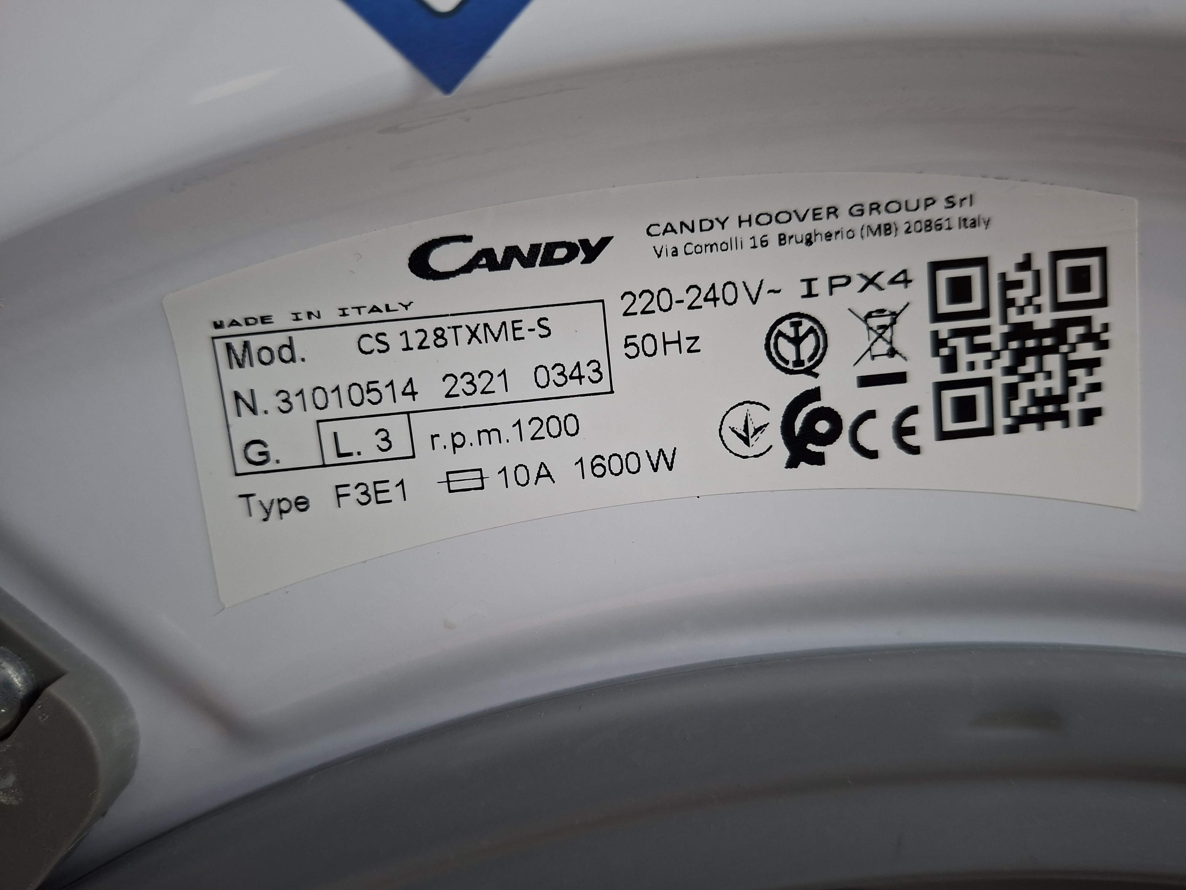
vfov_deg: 58.9
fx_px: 788
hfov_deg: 73.9
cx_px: 593
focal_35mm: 23
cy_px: 445
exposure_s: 1/33
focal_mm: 5.54
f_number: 1.8
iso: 250
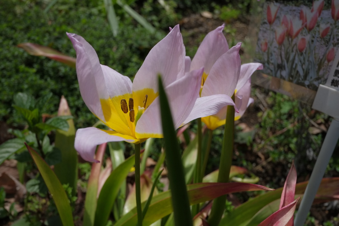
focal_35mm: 27
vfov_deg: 47.9
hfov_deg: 67.4
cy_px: 113
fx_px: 254
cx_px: 170
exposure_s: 1/1400
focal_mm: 18
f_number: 8
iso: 400
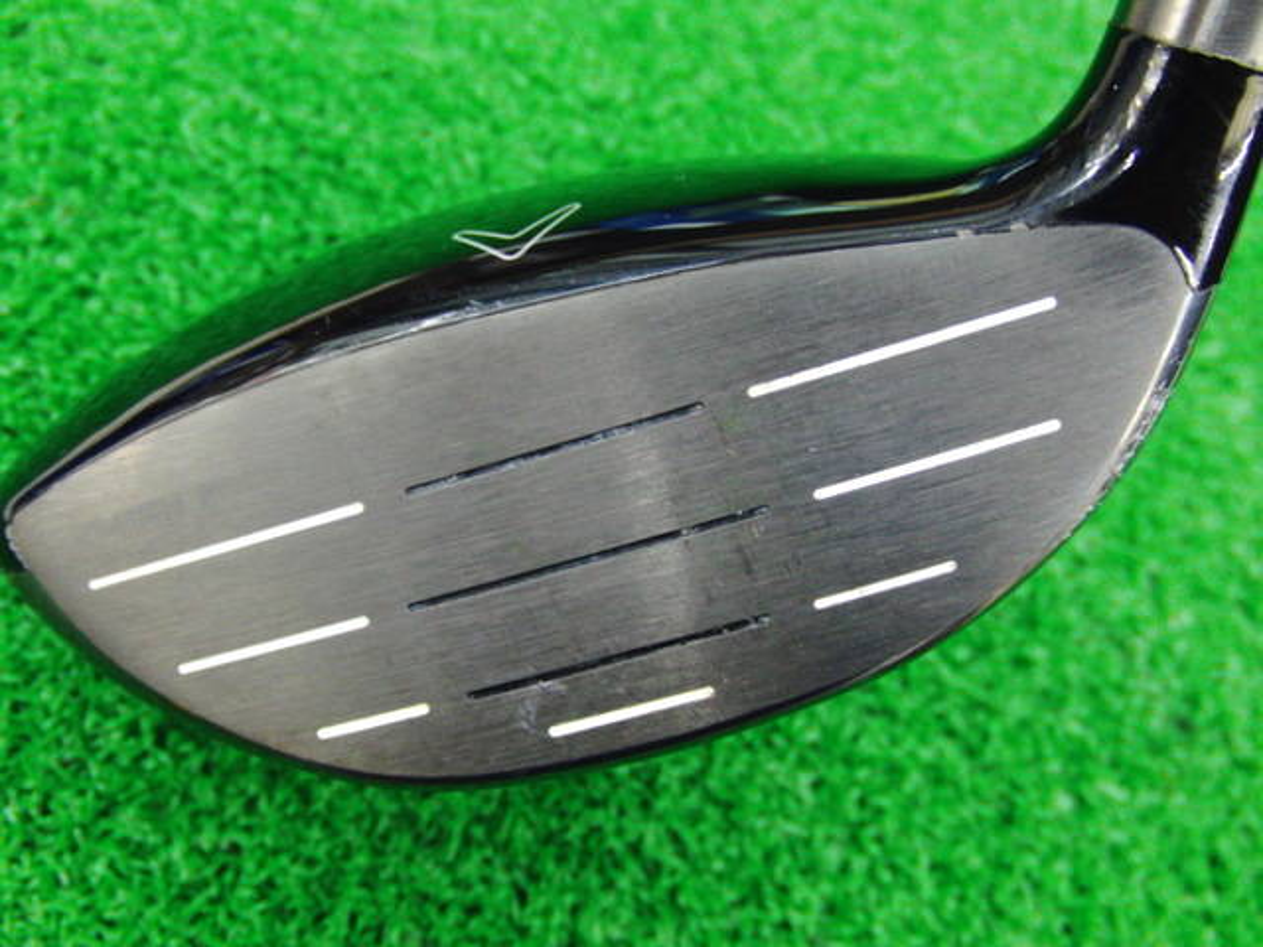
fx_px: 1350
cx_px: 632
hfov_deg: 50.1
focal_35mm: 37
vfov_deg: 38.7
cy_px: 474
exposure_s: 1/15
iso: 400
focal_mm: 6.42
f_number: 3.6
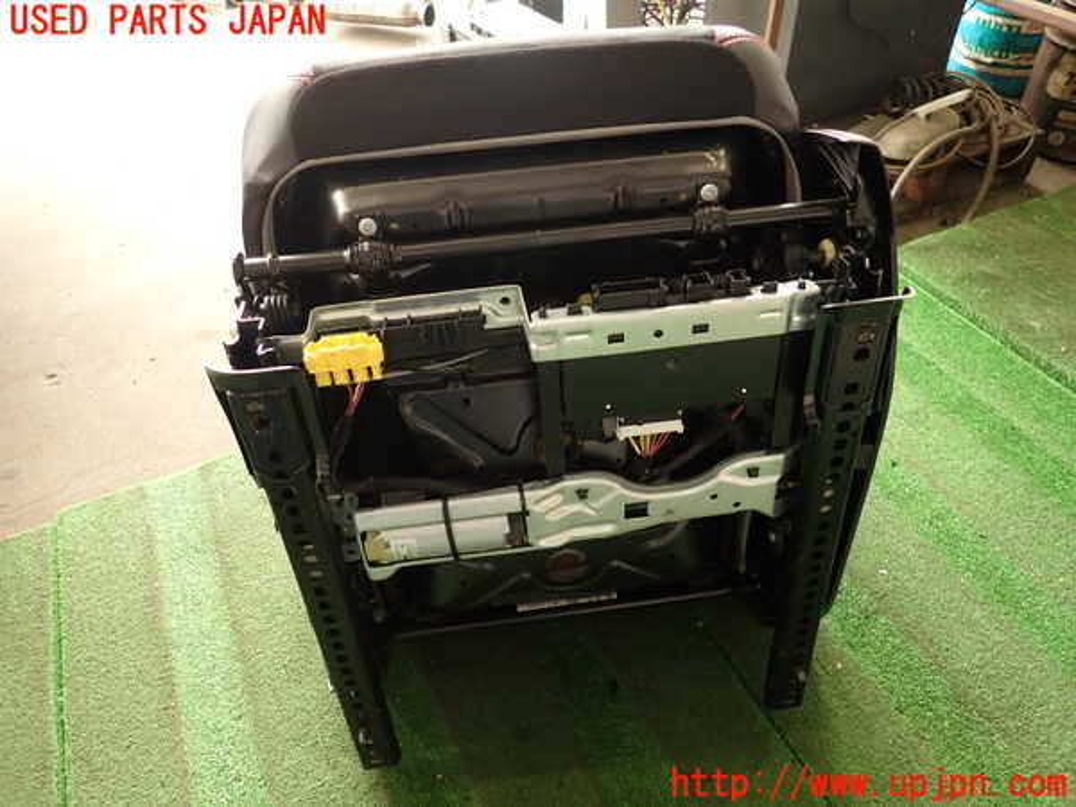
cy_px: 404
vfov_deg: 54.9
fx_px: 777
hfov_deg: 69.4
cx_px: 538
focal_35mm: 25
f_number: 2
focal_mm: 4.5
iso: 200
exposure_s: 1/60
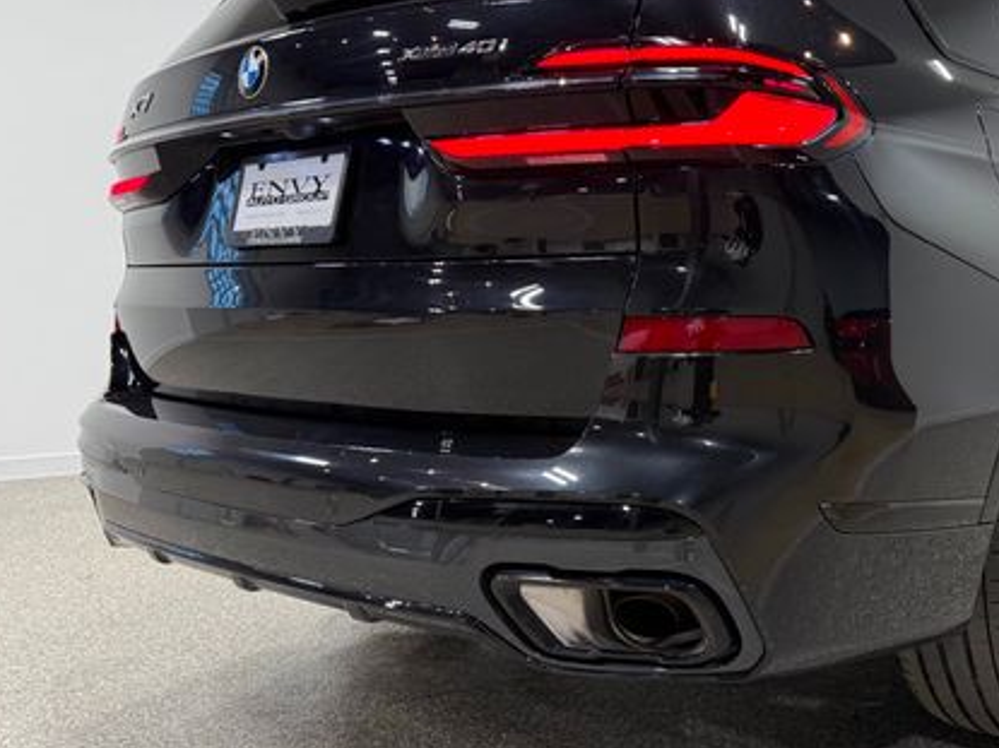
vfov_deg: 38.3
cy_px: 269
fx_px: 1067
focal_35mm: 37
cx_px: 739
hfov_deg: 48.4
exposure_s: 1/125
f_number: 1.78
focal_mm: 6.76
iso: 80
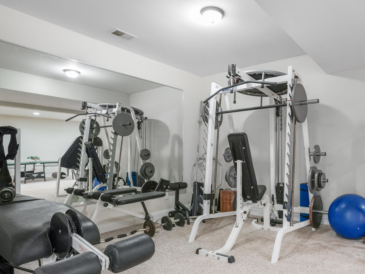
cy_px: 153
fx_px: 243
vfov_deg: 58.7
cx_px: 250
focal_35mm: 23
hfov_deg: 71.3
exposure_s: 1/6
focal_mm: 17
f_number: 8
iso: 1000
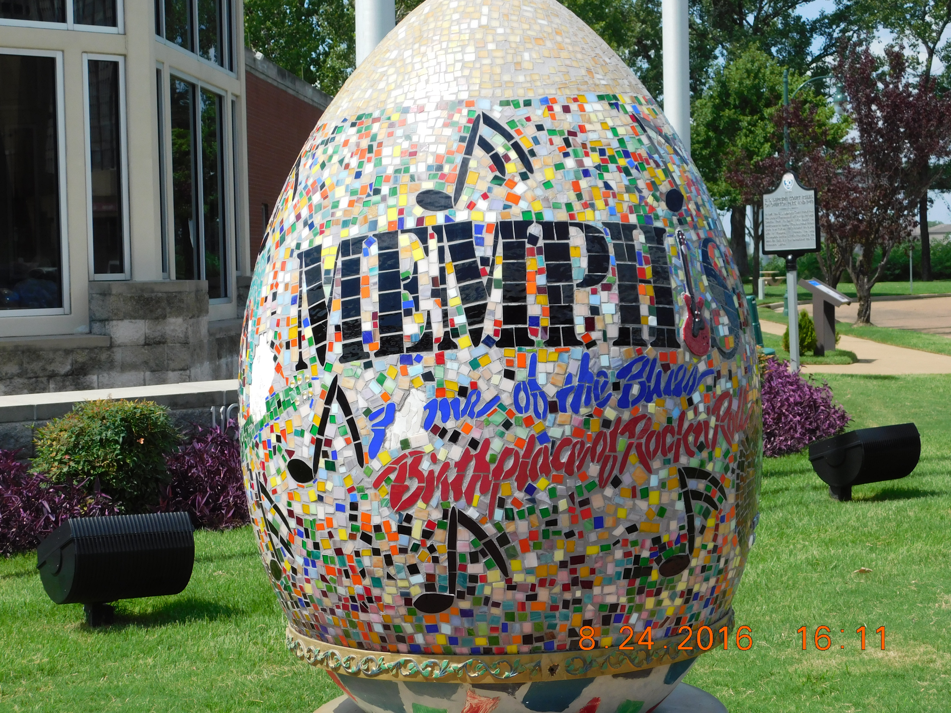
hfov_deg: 29.4
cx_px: 476
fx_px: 1813
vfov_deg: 22.3
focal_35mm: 66
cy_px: 356
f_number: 4.2
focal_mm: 11.7
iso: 125
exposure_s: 1/800
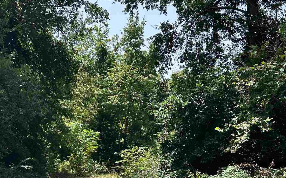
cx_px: 124
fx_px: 475
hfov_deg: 33.4
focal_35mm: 61
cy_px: 167
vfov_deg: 20.8
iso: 50
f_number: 1.5
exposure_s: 1/2299
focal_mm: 5.7
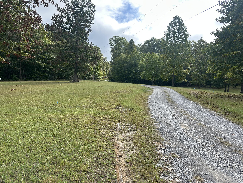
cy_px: 92
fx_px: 168
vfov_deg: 56.8
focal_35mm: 24
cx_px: 122
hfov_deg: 71.6
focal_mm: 6.86
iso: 80
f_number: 1.78
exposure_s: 1/2110
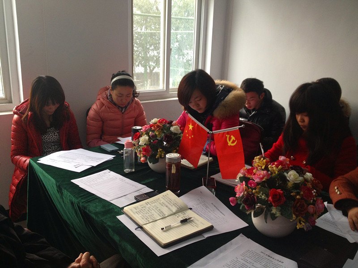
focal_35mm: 35
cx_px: 179
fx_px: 362
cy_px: 134
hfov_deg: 52.6
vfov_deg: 40.7
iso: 80
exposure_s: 1/60
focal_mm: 4.28
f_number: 2.4
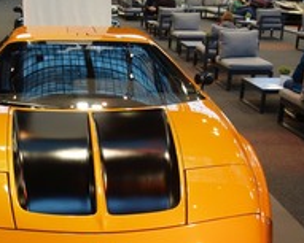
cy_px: 140
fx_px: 495
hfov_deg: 34.0
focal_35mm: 55
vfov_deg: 27.6
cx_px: 115
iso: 125
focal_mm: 10.4
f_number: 1.8
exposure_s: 1/100
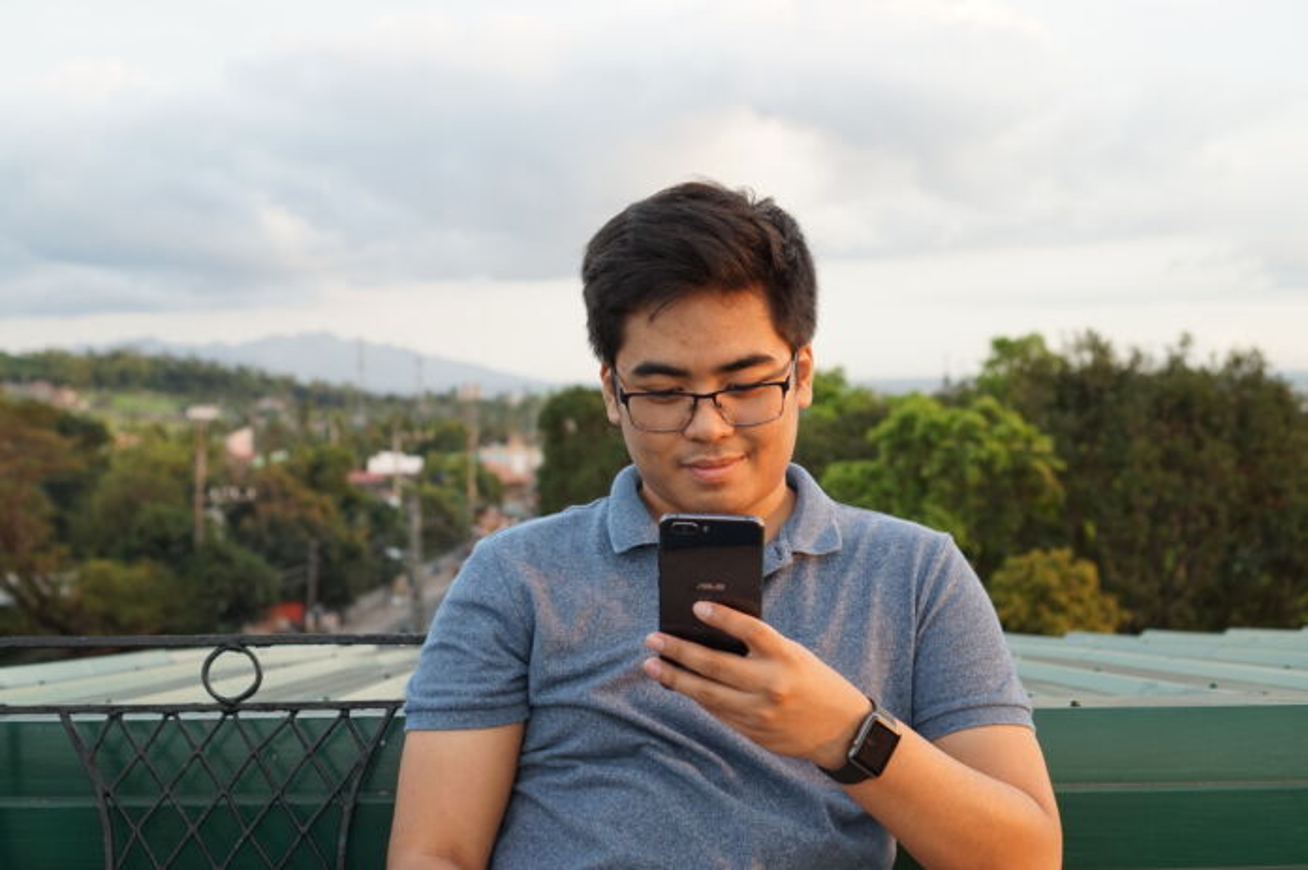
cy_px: 435
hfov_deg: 37.9
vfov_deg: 25.7
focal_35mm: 52
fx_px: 1906
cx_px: 654
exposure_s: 1/60
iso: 100
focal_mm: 35
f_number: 4
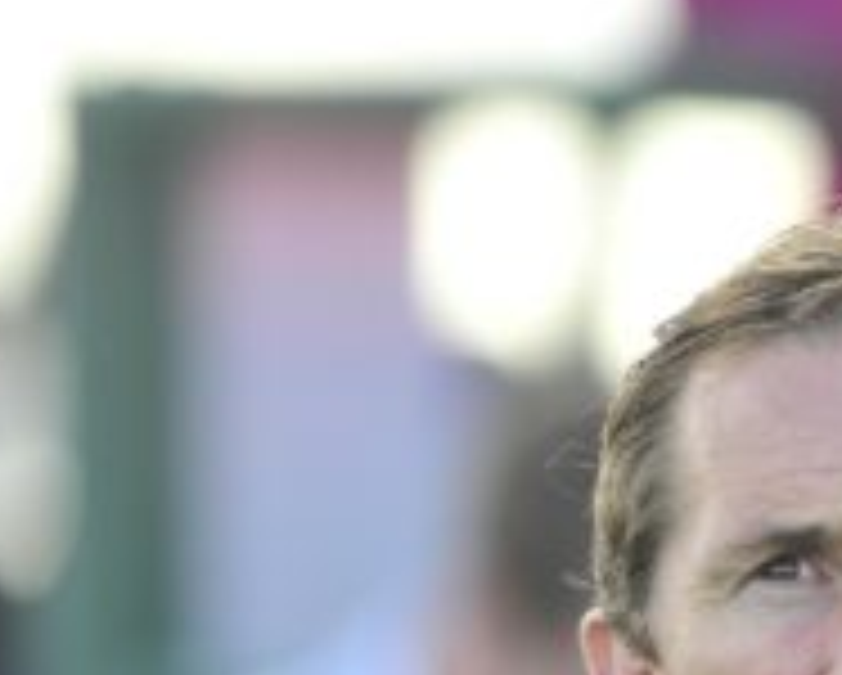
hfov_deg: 1.2
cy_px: 970
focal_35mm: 1618
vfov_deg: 1.0
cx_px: 1625
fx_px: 40363
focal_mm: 420
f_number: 4.5
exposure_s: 1/640
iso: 400
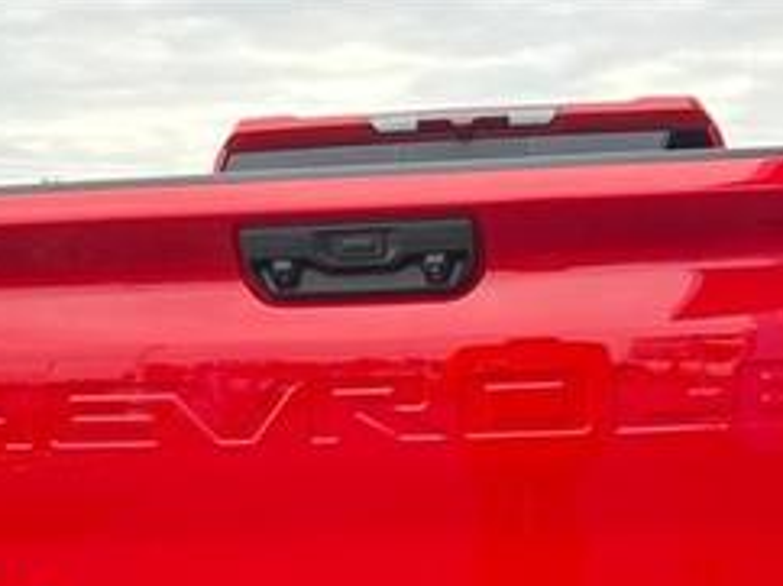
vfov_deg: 27.2
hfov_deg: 38.2
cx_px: 434
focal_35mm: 50
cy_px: 602
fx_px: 1130
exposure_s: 1/230
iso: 80
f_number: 1.78
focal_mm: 6.76
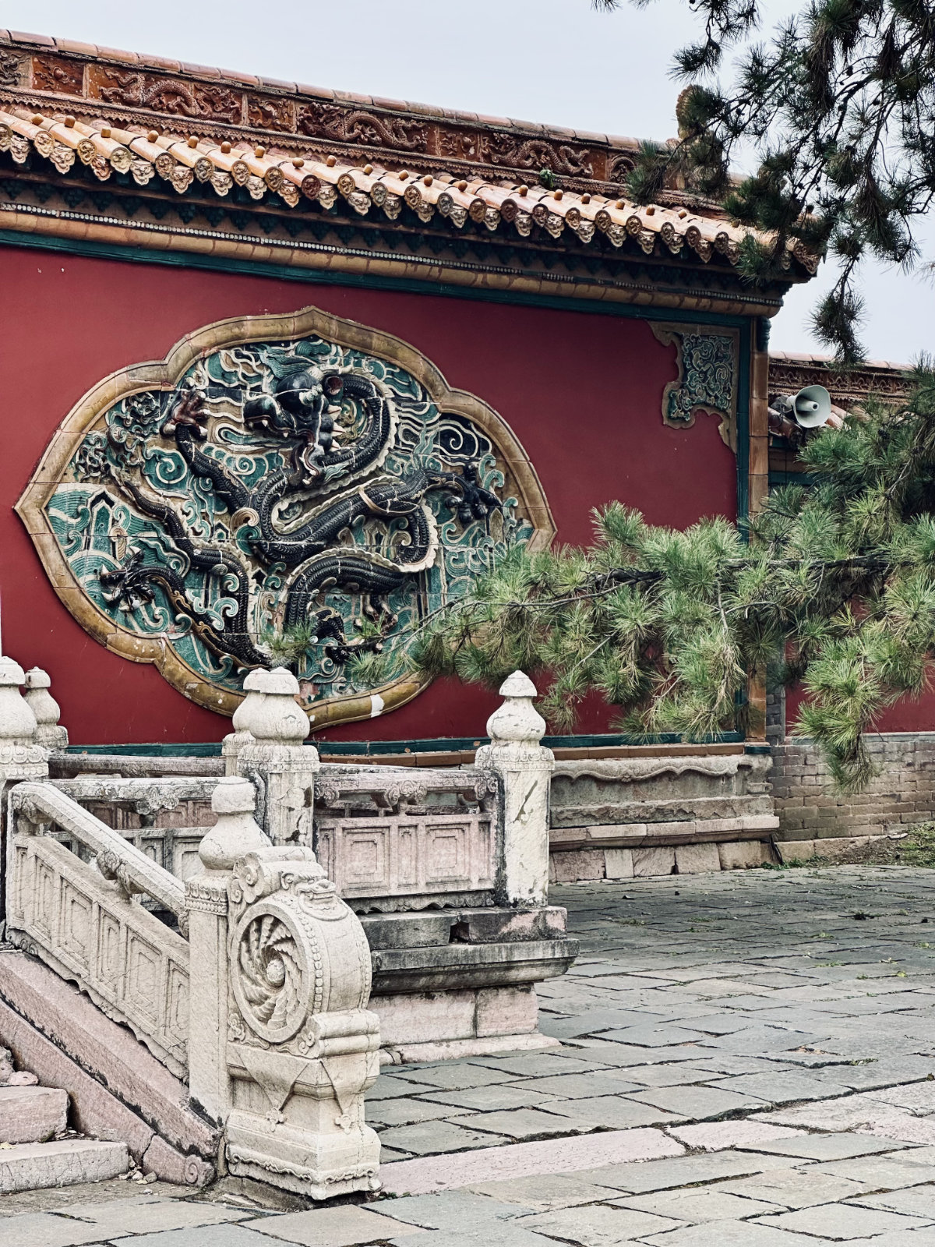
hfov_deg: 19.1
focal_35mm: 77
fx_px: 2773
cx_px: 468
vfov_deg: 25.3
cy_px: 624
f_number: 2.8
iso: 40
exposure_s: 1/99
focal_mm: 9
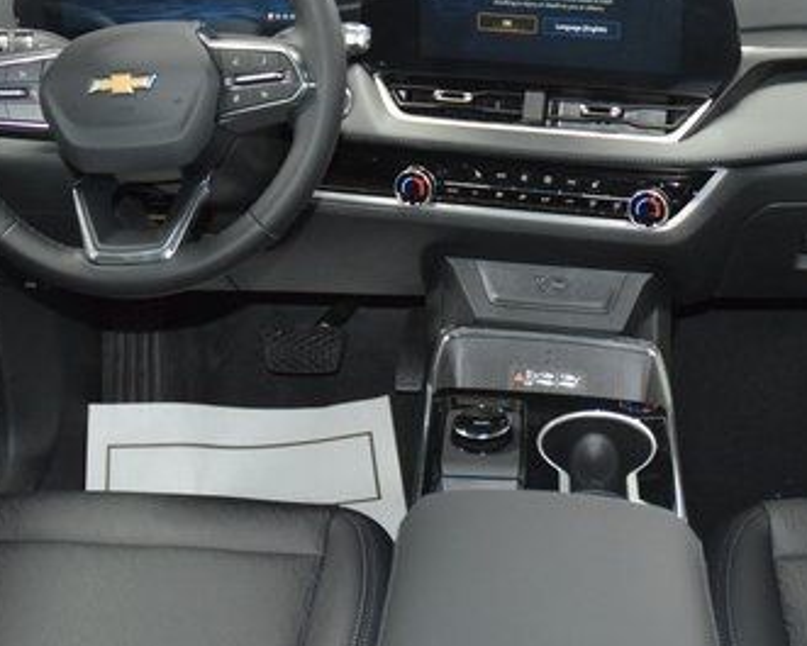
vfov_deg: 30.8
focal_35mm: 49
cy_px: 269
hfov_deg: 37.7
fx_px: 1171
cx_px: 529
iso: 3200
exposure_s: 1/60
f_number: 3.5
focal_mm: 18
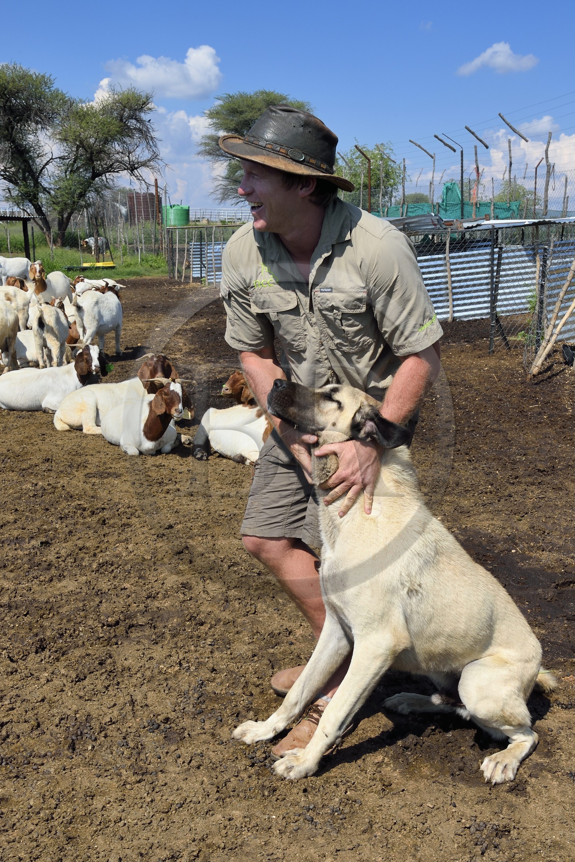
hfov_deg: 36.9
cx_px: 288
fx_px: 862
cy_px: 431
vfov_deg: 53.1
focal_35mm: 36
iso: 200
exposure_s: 1/200
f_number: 16
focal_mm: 36
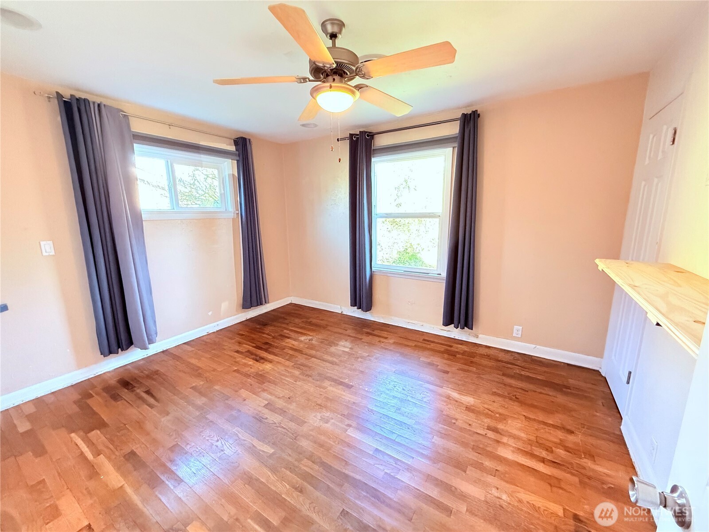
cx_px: 354
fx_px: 287
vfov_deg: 85.7
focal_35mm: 14
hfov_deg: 102.1
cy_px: 266
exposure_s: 1/60
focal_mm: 2.22
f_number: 2.2
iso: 800
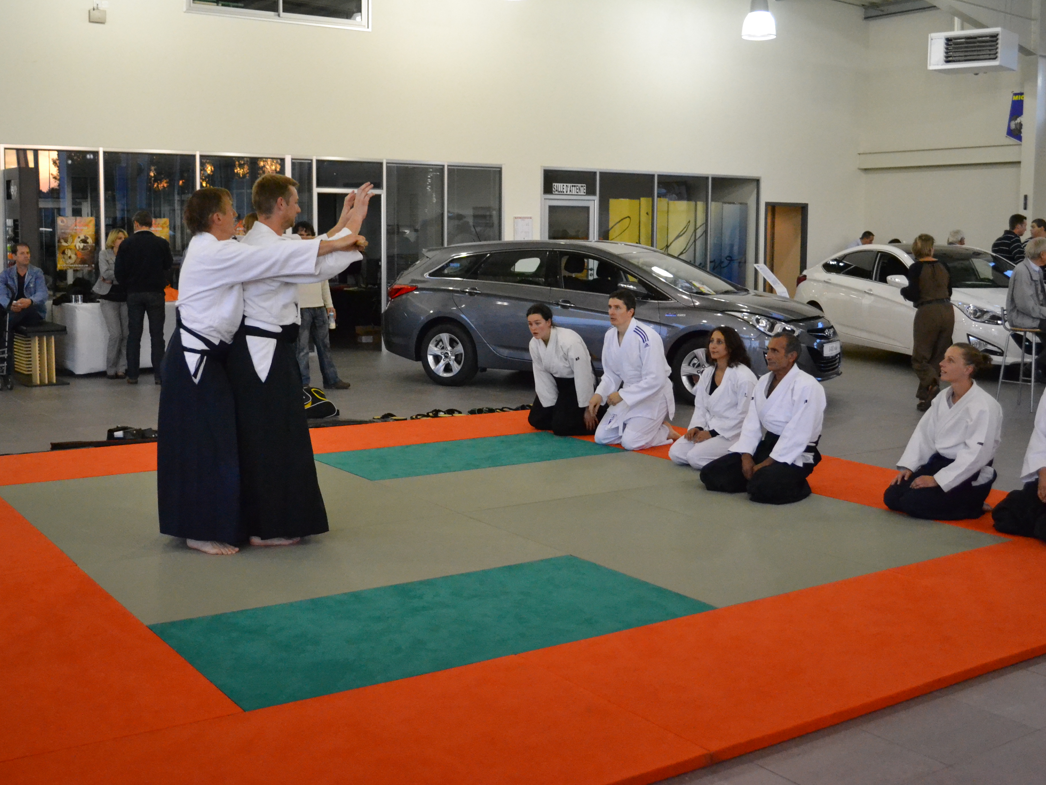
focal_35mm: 40
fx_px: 1209
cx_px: 526
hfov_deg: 46.8
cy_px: 367
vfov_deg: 35.9
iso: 3200
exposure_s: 1/320
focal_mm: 22
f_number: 3.8
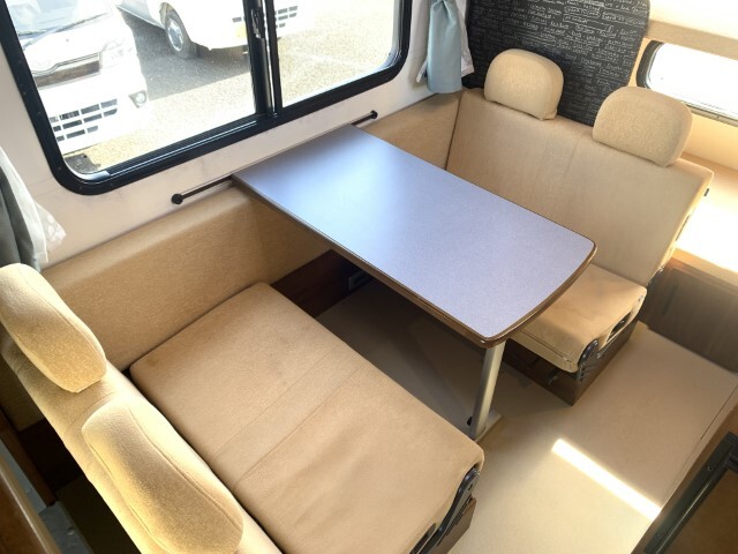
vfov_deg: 53.1
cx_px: 369
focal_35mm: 26
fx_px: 554
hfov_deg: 67.3
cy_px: 277
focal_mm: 4.25
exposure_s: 1/74
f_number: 1.8
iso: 100
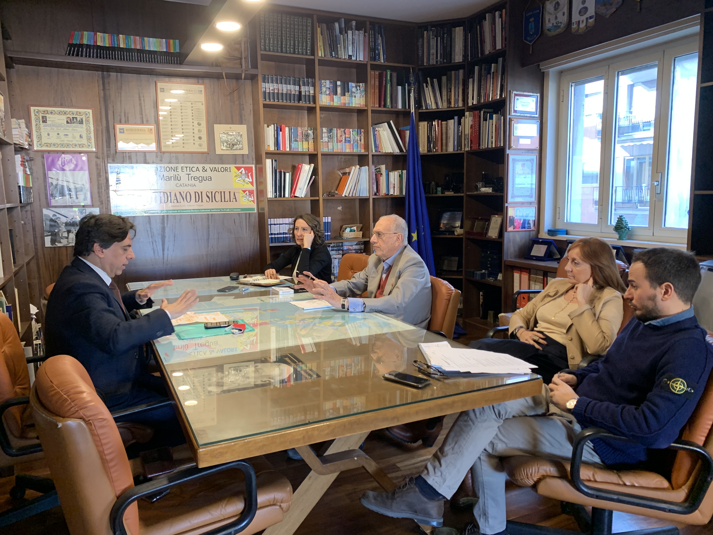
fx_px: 536
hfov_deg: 67.3
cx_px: 356
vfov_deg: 53.1
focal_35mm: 26
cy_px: 268
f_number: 1.8
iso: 200
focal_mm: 4.25
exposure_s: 1/50
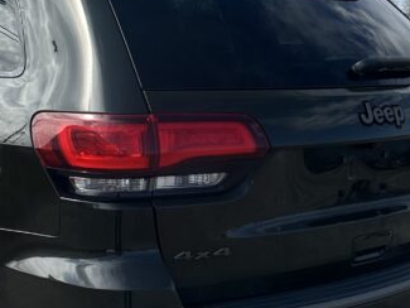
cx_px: 122
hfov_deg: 23.7
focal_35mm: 82
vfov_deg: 18.0
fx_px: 972
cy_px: 125
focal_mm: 5.7
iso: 50
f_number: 1.5
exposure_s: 1/4444
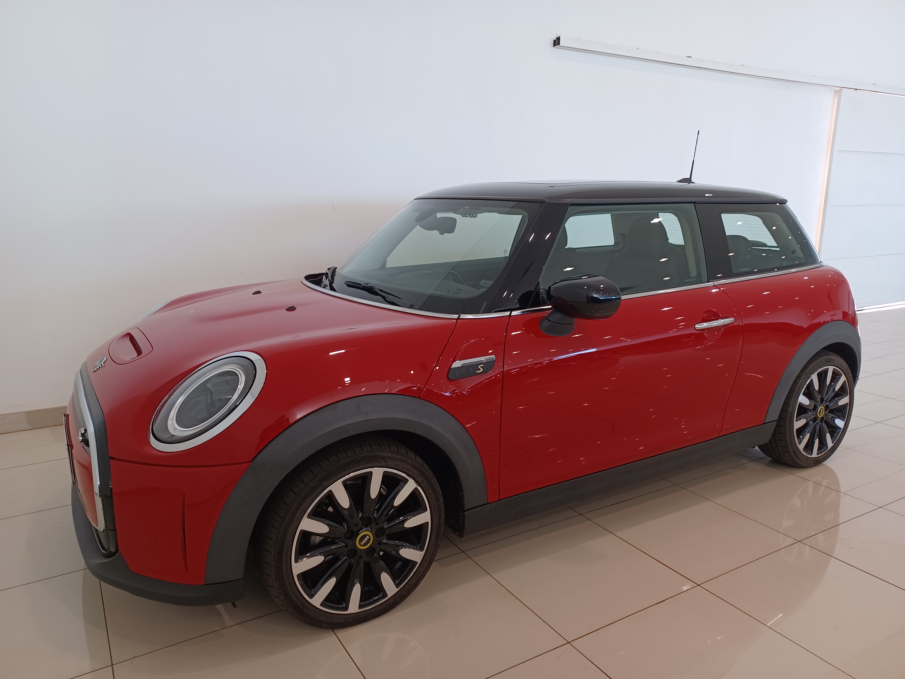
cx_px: 452
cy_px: 340
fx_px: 654
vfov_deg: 54.9
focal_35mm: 25
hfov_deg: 69.4
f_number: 1.8
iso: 200
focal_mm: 4.6
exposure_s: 1/60
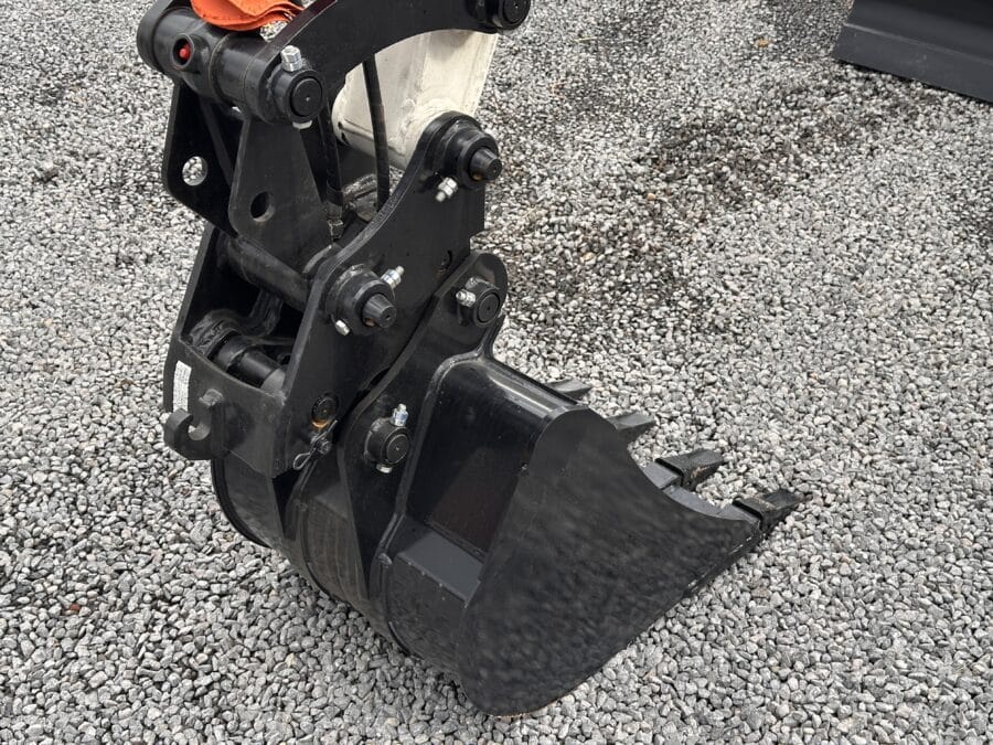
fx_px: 1377
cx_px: 496
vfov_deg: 30.3
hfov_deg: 39.7
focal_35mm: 48
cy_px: 372
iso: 64
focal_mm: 6.86
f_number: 1.78
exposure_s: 1/494
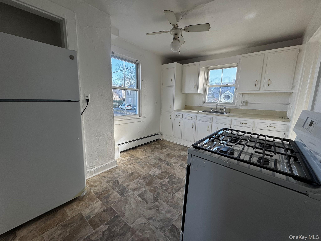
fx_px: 130
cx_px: 160
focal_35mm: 14
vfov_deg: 85.7
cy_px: 120
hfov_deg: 102.1
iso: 40
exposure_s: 1/118
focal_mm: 2.22
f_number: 2.2
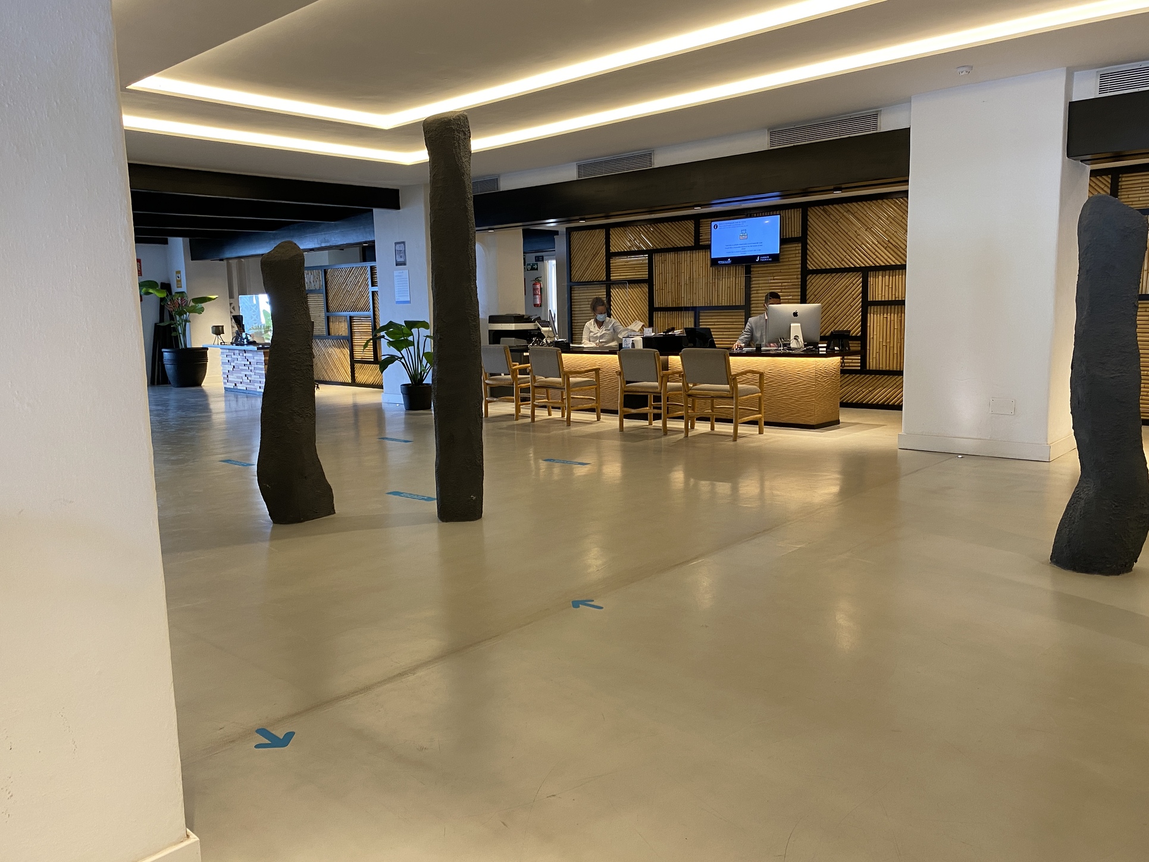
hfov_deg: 67.3
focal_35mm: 26
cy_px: 431
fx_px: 863
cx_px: 574
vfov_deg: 53.1
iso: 80
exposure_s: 1/50
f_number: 1.8
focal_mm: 4.25
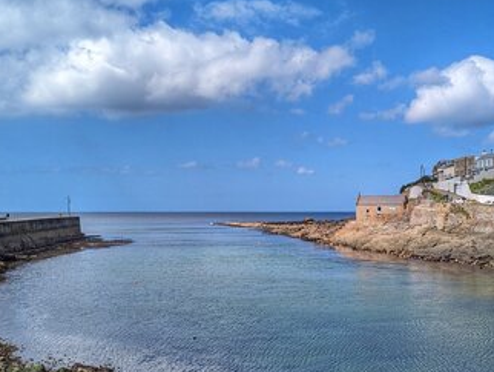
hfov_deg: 46.2
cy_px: 222
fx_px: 571
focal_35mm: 40
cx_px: 322
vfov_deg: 35.9
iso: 45
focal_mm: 6.81
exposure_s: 1/2695
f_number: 1.85
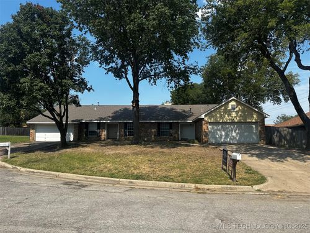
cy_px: 116
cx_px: 155
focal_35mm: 24
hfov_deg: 71.6
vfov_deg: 56.8
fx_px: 215
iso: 80
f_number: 1.78
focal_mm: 6.86
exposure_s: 1/4348
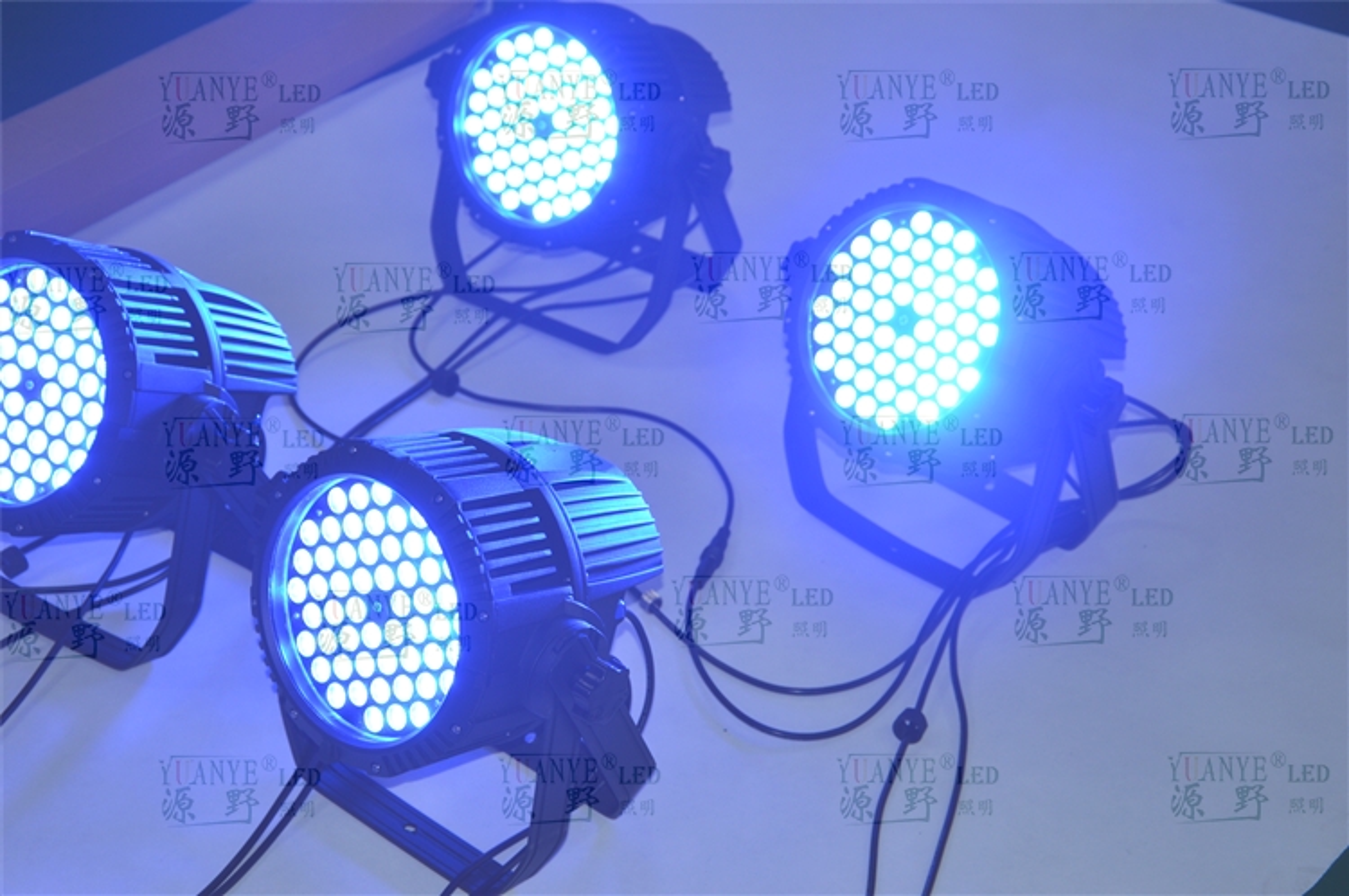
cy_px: 448
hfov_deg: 29.9
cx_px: 674
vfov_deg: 20.1
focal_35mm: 68
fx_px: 2526
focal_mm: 45
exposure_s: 1/60
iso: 200
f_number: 4.8
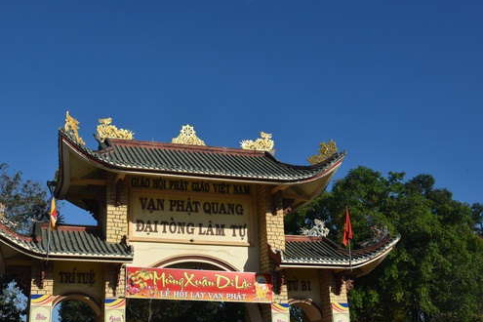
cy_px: 154
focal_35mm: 46
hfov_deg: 42.5
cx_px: 192
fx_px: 617
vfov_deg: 29.2
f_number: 11
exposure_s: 1/500
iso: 200
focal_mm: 35
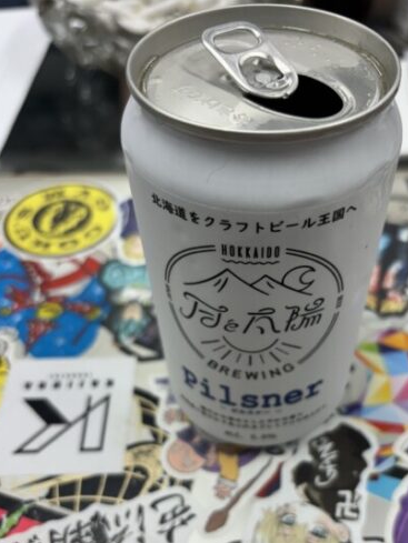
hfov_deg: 41.6
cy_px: 336
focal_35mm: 34
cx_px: 242
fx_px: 534
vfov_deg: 53.4
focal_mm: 5.96
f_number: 1.6
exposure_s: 1/120
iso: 64
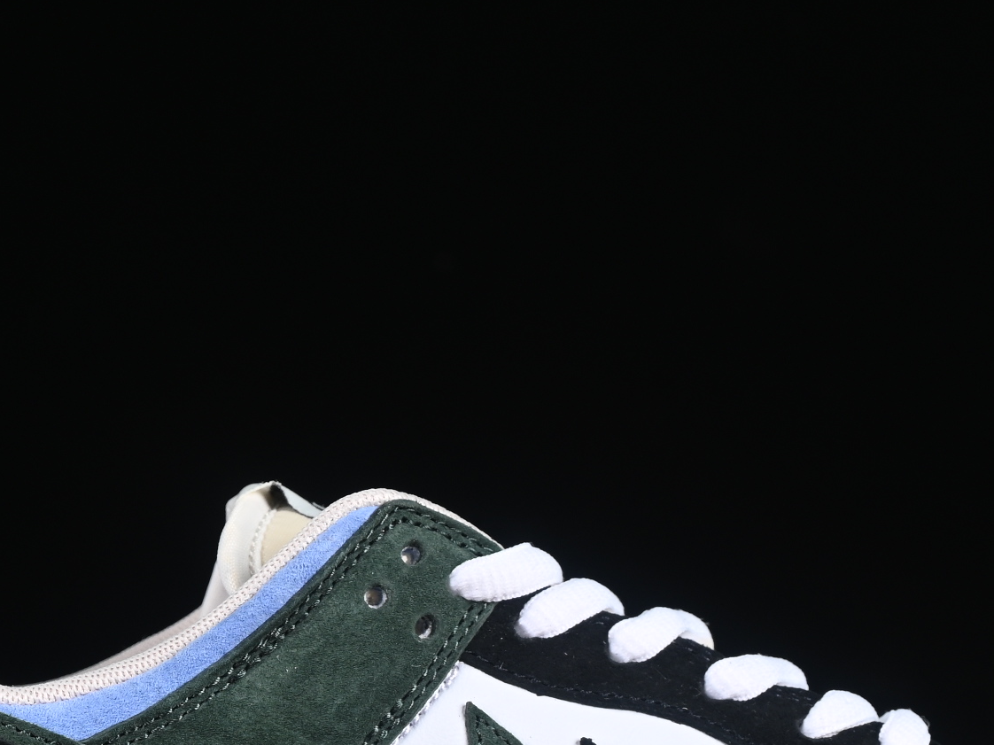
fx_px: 5139
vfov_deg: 8.3
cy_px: 662
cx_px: 521
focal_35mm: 179
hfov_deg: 11.0
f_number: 6.3
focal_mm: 50
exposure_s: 1/60
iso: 160
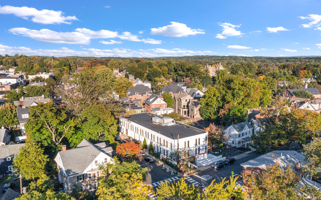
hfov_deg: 64.6
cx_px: 163
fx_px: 254
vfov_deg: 43.1
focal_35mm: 29
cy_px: 105
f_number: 8
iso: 400
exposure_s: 1/1250
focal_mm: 10.26
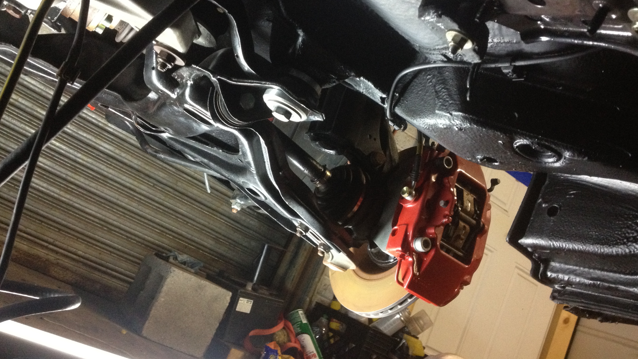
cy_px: 159
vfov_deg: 30.4
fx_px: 660
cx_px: 319
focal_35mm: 39
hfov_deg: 51.6
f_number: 2.4
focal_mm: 4.28
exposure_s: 1/20
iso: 320
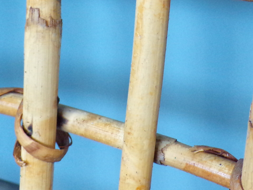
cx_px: 143
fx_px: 563
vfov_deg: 18.7
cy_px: 11
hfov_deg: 25.3
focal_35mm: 77
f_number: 3.2
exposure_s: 1/14
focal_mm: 5.8
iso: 400
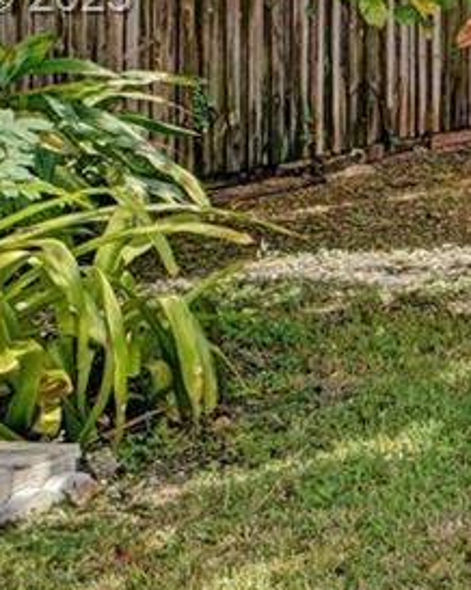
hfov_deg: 12.8
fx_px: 1535
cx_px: 1169
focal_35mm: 88
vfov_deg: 21.0
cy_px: 1
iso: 160
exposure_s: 1/320
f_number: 5
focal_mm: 16
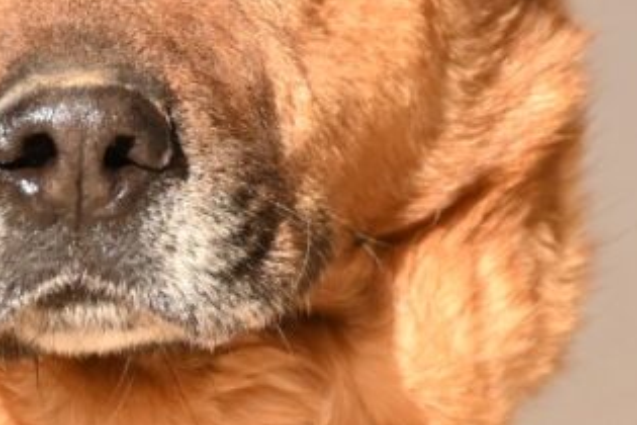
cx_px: 182
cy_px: -56
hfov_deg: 2.6
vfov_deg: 1.7
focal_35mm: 803
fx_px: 14208
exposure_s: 1/4000
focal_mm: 165
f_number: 5.6
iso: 1800
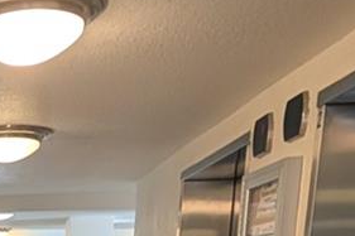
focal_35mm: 71
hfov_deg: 23.2
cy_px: 438
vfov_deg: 16.0
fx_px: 700
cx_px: -172
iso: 78
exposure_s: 1/40
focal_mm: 2.02
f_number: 1.7
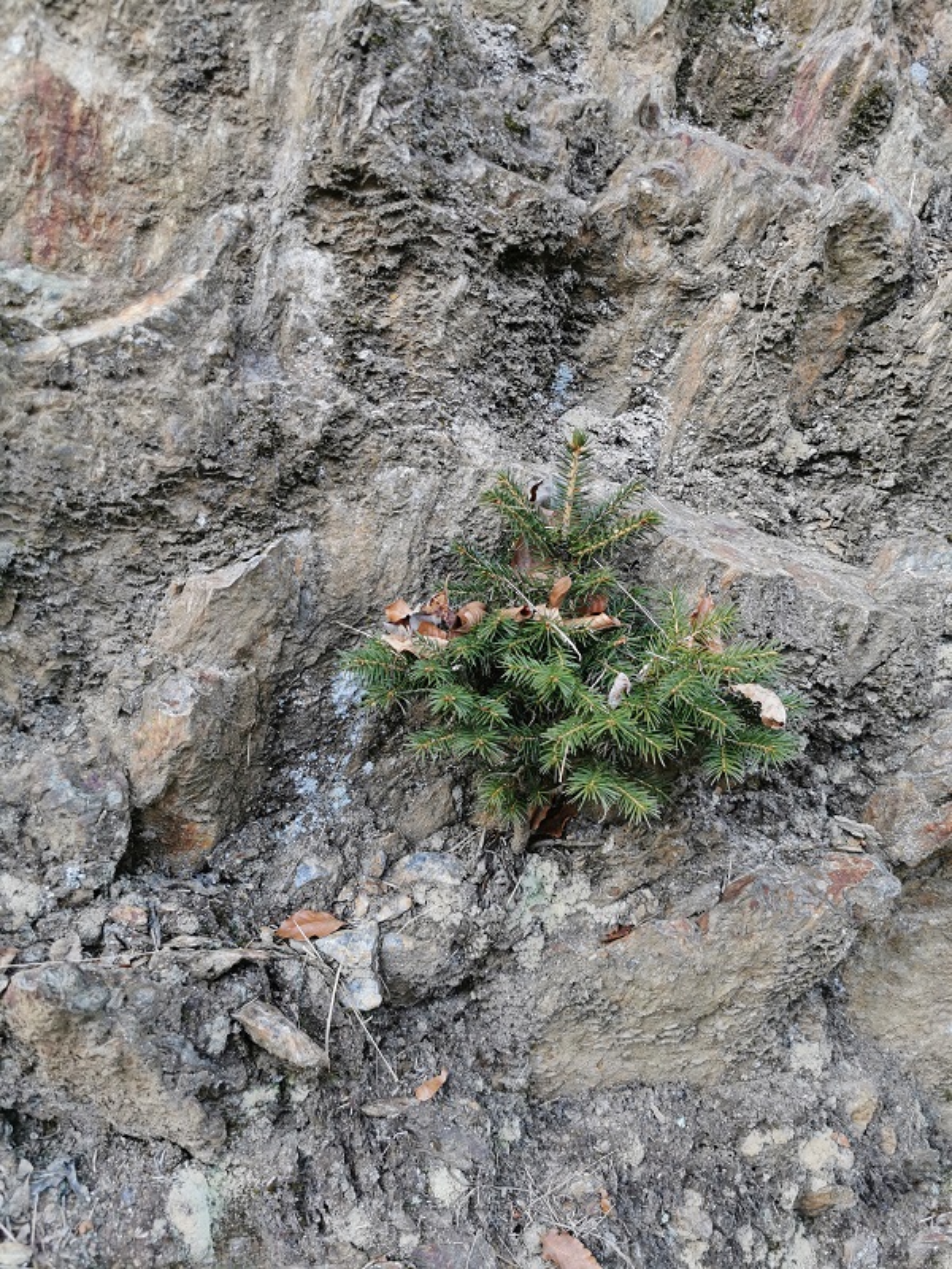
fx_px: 990
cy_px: 634
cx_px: 476
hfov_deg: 51.4
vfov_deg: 65.3
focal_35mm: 27
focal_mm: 5.56
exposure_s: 1/100
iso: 100
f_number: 1.6
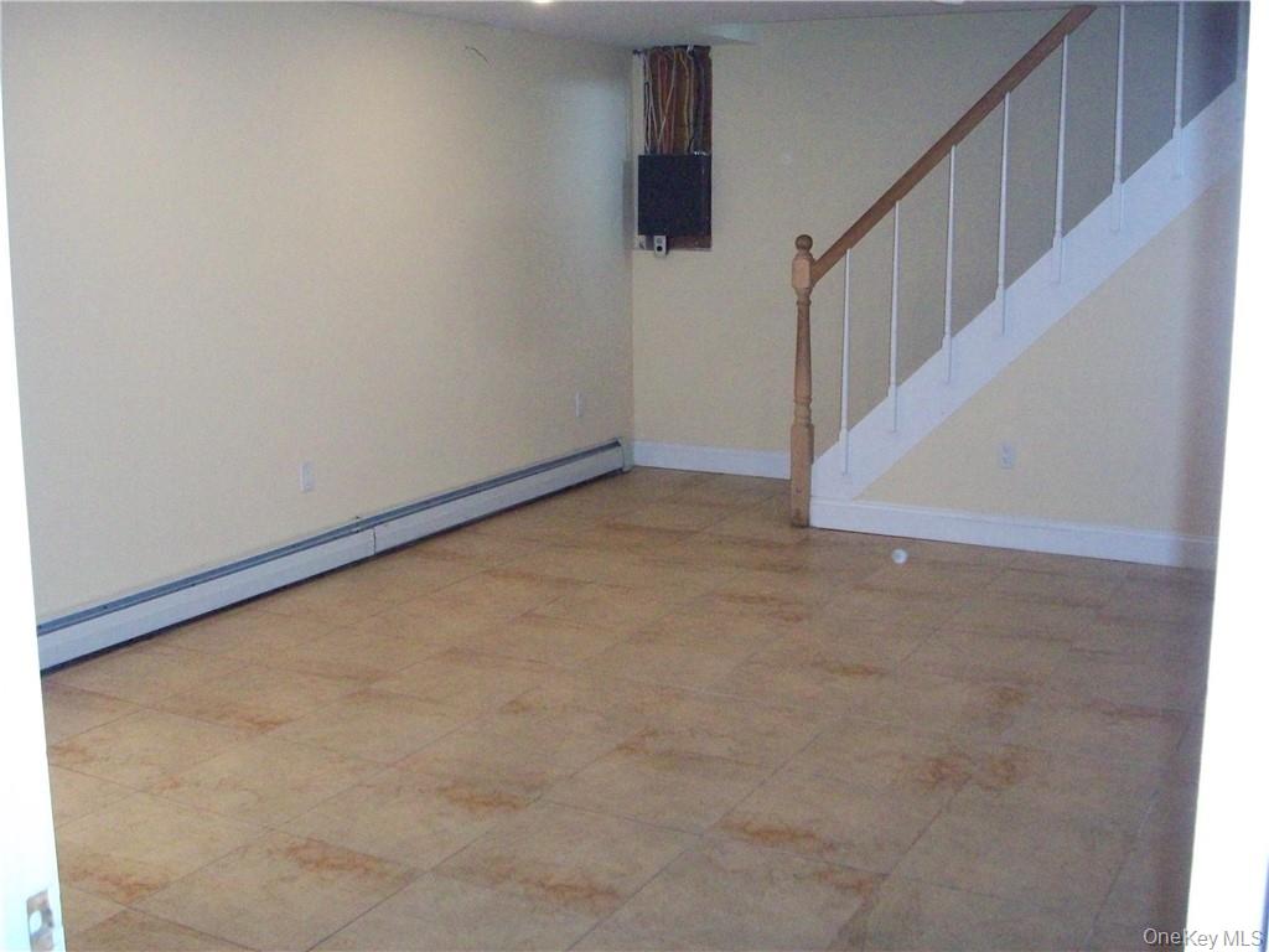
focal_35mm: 37
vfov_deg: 38.7
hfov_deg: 50.1
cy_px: 476
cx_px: 634
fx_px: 1356
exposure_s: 1/128
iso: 400
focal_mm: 6.2
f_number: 2.8
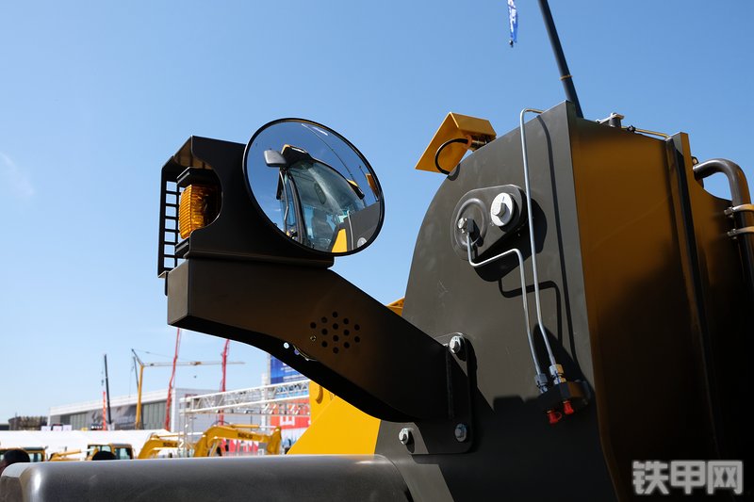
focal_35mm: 35
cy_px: 251
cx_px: 377
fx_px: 733
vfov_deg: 37.8
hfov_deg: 54.4
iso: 200
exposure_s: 1/550
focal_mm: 23.2
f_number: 5.6
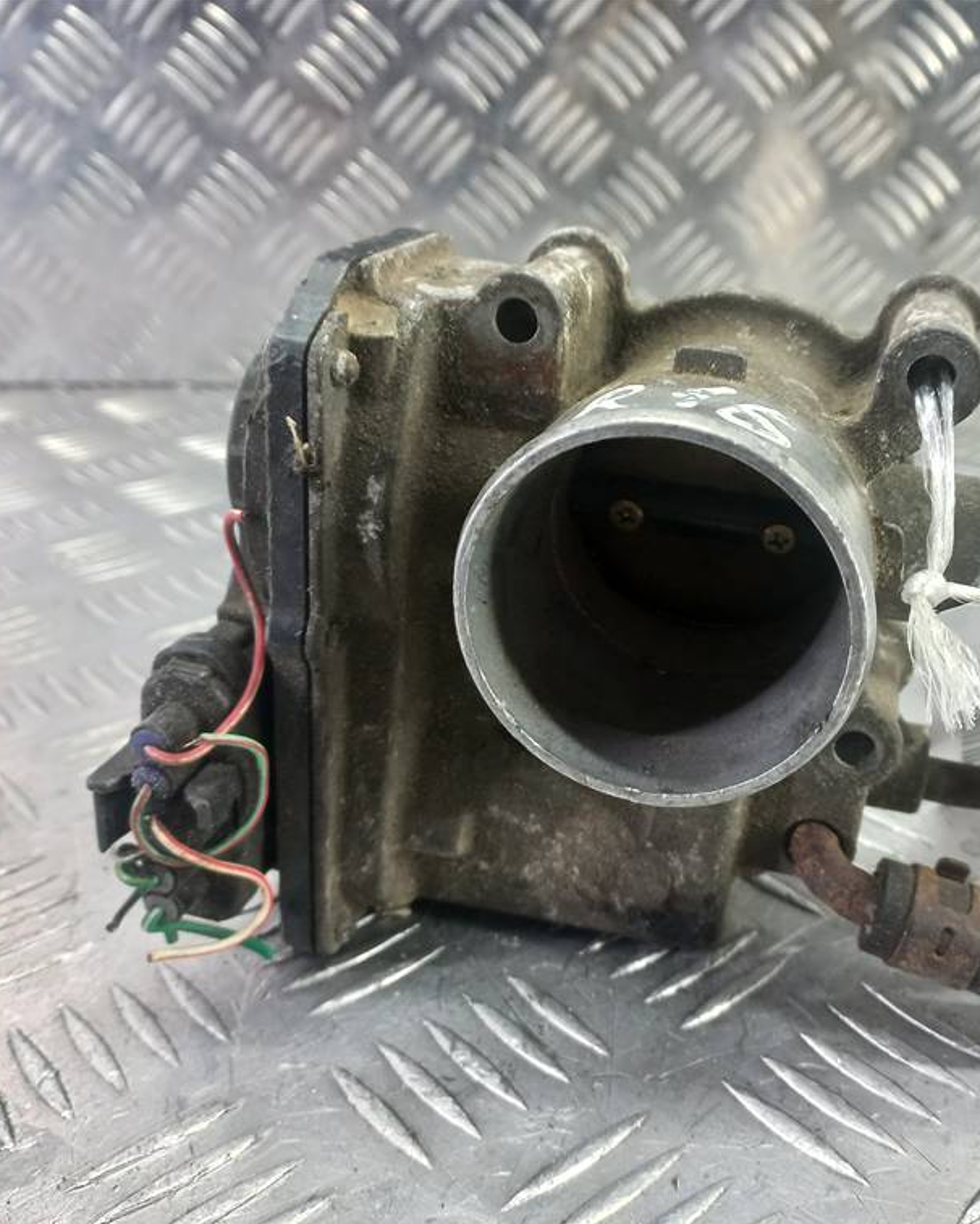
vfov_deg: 54.2
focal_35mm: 33
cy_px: 618
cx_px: 605
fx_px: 1196
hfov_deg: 44.2
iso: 160
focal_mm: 4.6
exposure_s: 1/50
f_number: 1.8
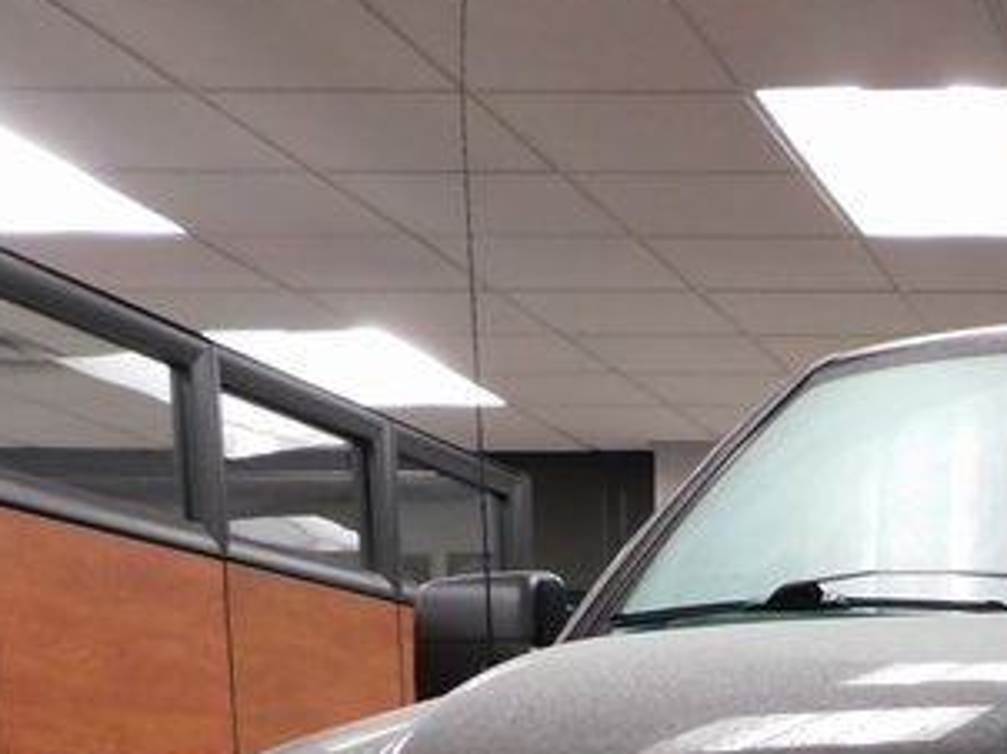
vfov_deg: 16.9
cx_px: 1320
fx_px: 2267
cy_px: 1178
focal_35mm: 78
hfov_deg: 22.3
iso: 400
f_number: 3
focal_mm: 4
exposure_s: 1/25
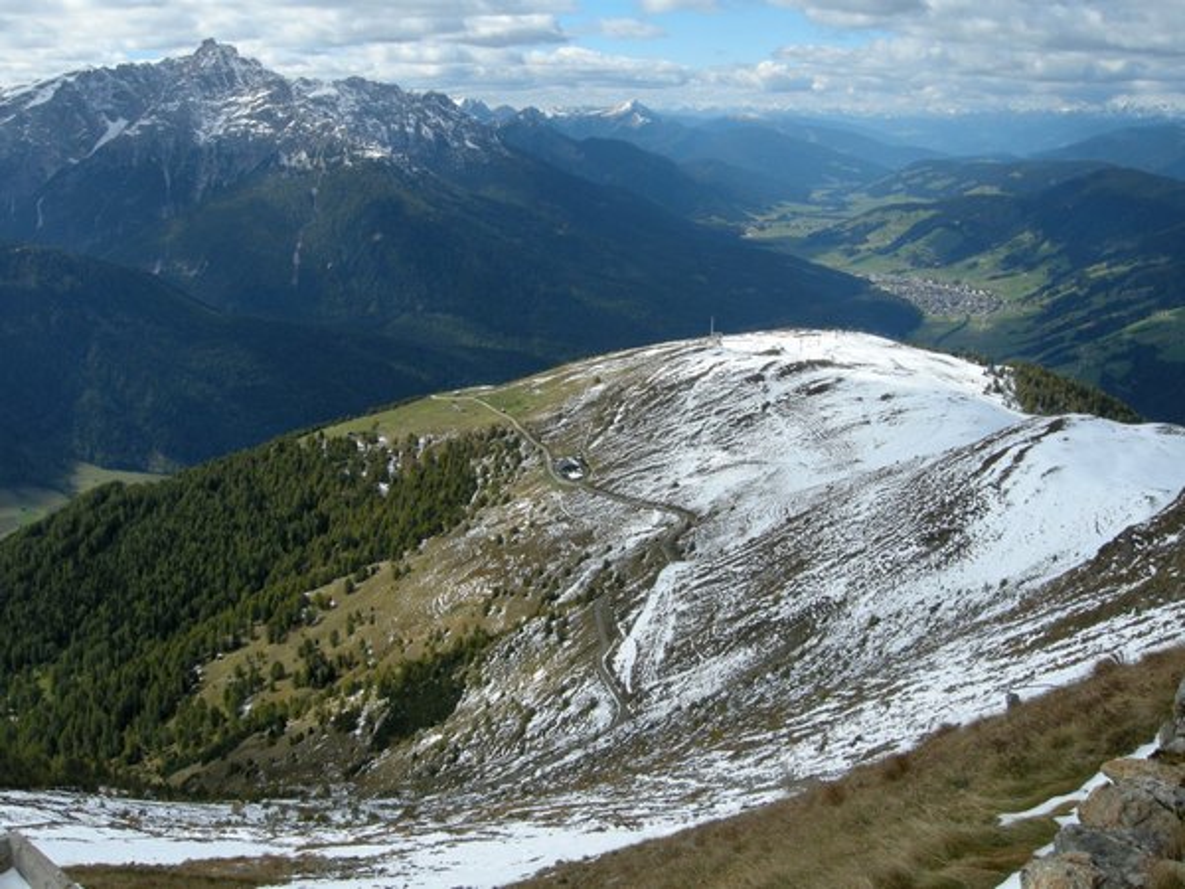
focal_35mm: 35
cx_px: 592
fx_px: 1198
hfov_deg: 52.6
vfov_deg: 40.7
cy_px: 444
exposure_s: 1/262
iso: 64
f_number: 6.1
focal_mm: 7.5
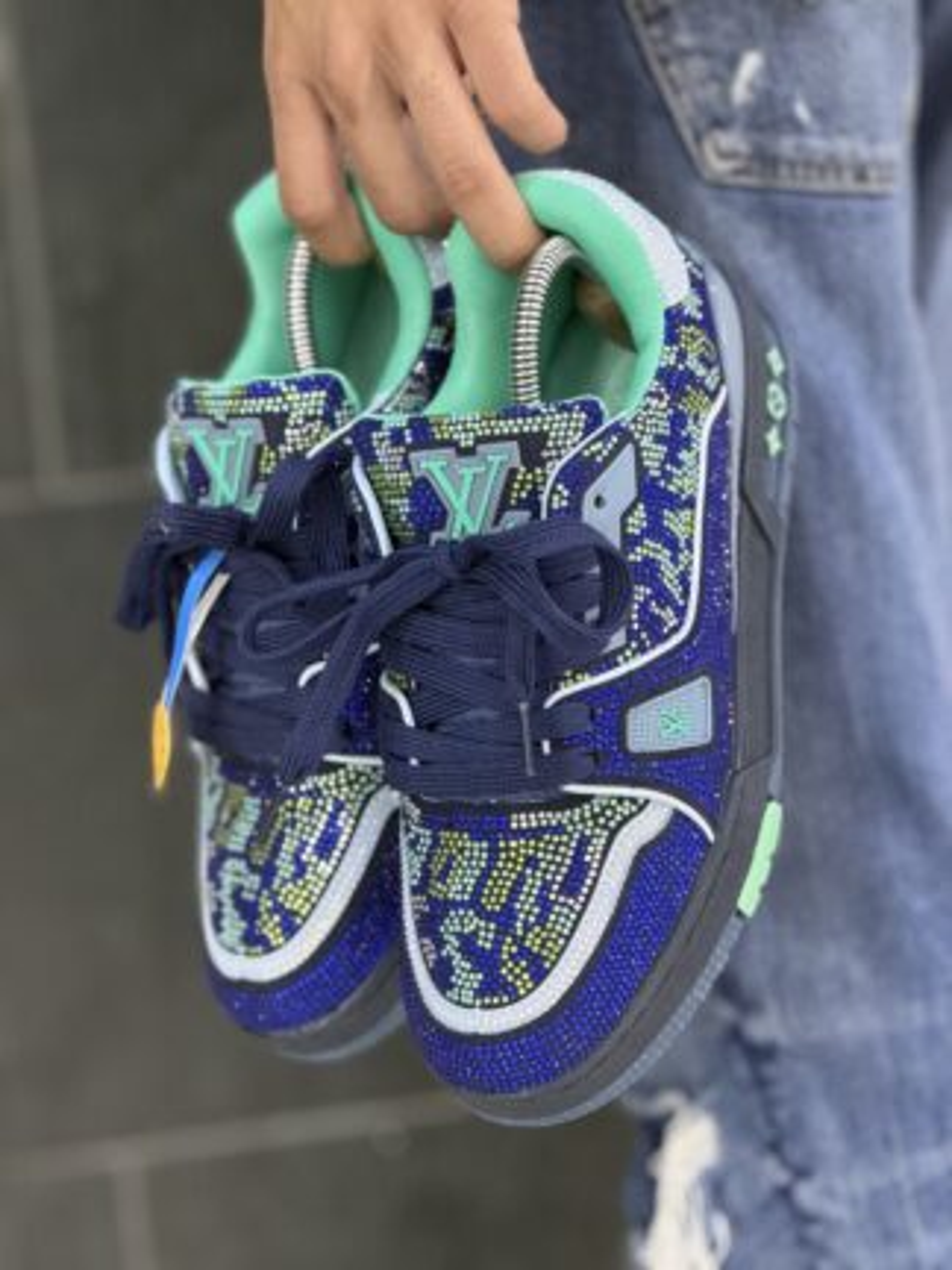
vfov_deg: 16.4
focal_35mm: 120
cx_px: 476
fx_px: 4400
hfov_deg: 12.3
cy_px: 635
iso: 800
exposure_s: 1/40
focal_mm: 15.66
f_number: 2.8
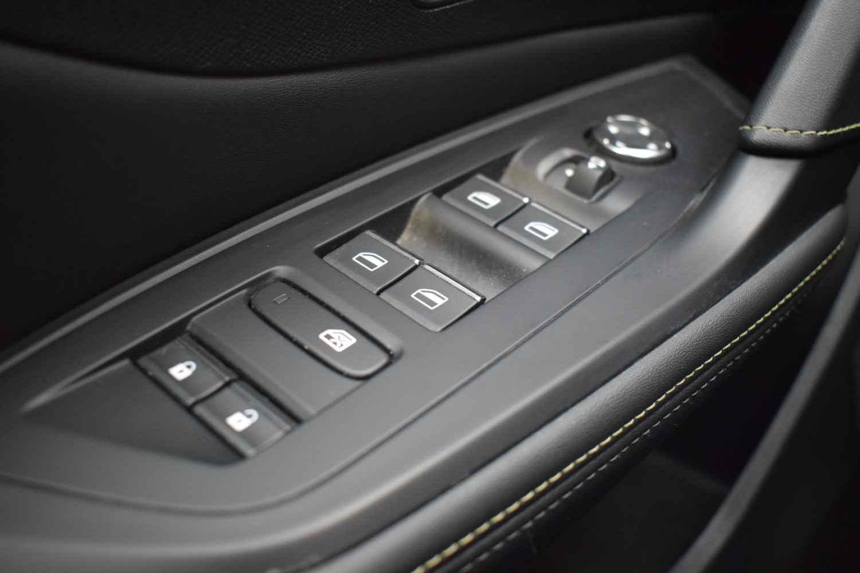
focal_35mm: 39
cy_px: 286
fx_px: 932
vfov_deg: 34.2
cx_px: 430
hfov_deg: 49.6
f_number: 4
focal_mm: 26
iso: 3200
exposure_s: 1/40
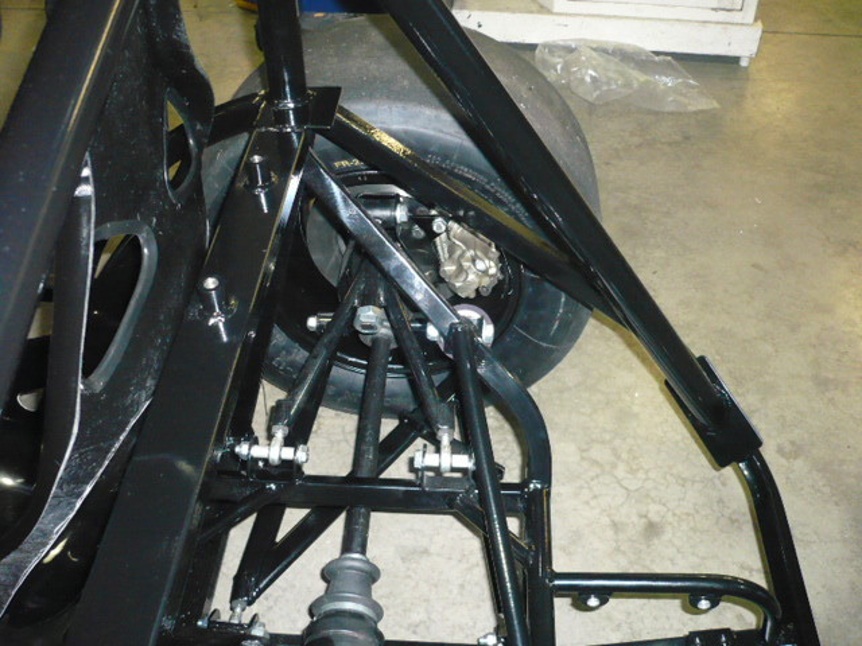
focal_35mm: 35
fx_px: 872
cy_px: 323
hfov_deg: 52.6
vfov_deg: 40.7
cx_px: 431
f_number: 2.8
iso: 400
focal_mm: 5.8
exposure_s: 1/30
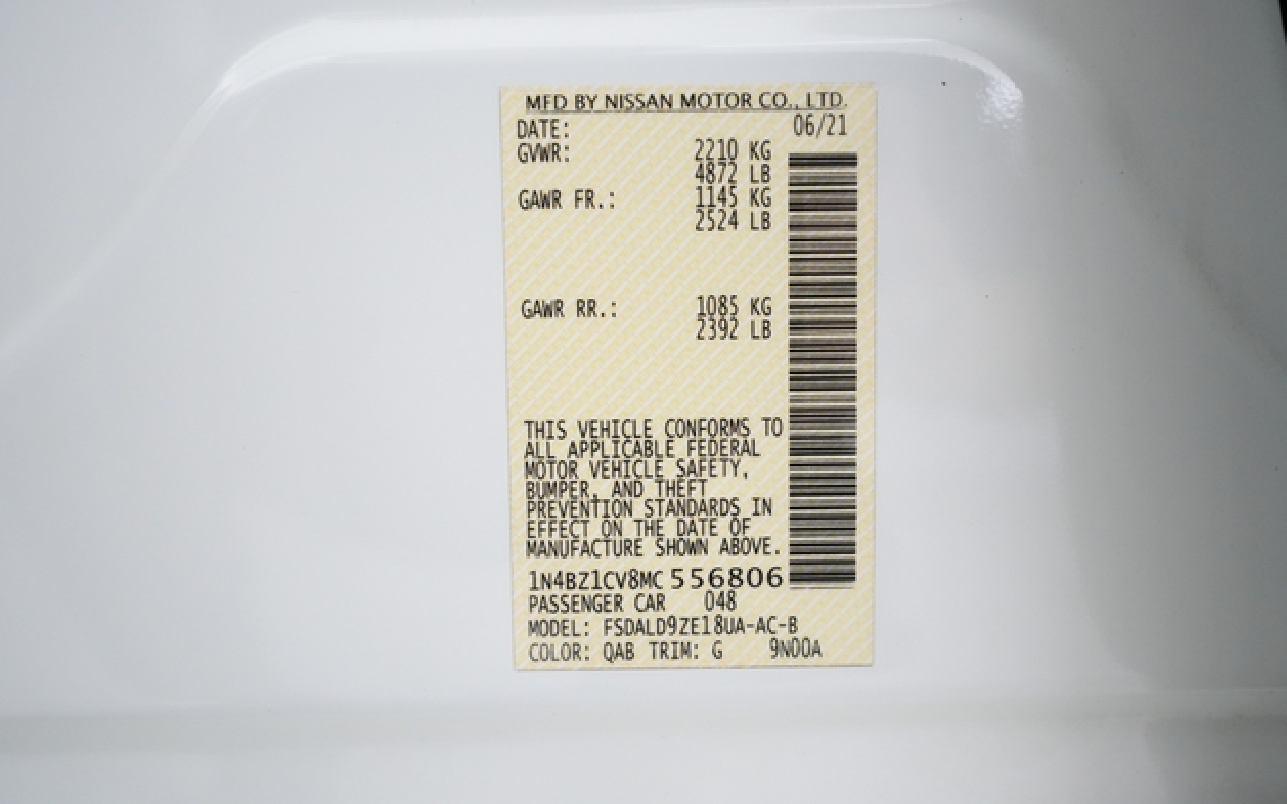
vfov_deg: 43.1
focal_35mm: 29
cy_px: 376
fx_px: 1017
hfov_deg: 64.6
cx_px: 653
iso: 6400
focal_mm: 28
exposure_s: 1/100
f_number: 5
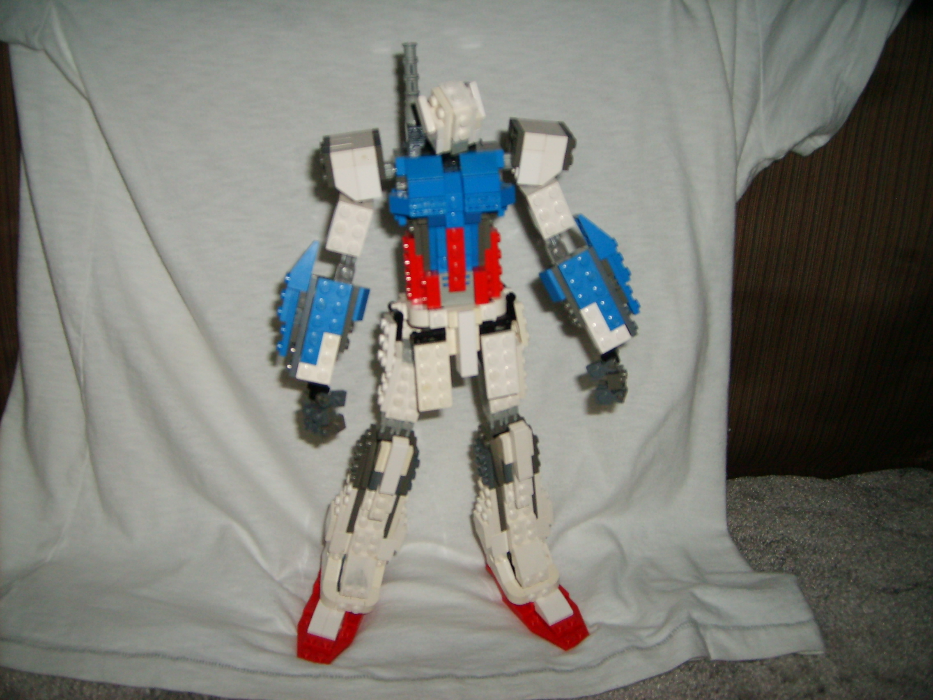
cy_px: 350
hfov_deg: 52.6
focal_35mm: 35
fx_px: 943
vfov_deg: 40.7
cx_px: 466
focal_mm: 5.8
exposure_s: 1/45
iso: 100
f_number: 2.8
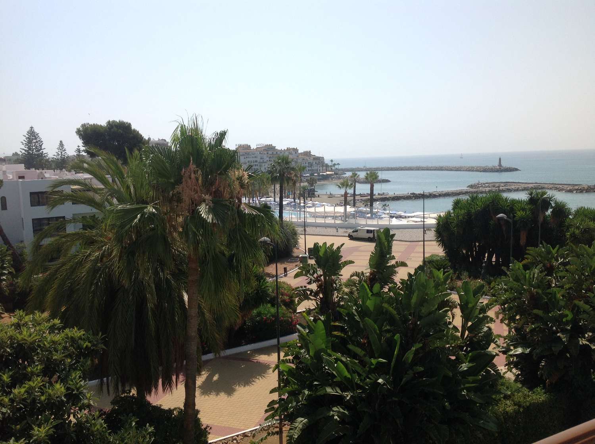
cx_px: 298
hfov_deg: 52.7
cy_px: 222
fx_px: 601
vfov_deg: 40.6
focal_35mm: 35
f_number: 2.4
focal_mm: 4.28
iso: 50
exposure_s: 1/2747
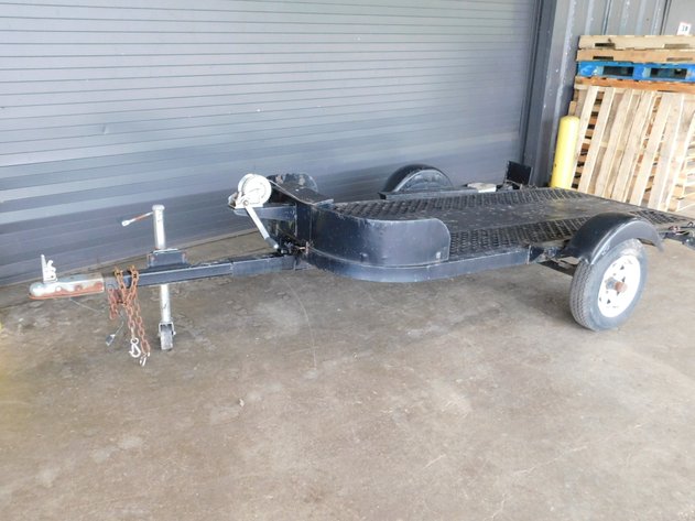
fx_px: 562
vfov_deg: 49.7
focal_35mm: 28
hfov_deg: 63.5
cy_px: 260
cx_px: 348
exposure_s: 1/10
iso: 400
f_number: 3.2
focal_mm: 4.9
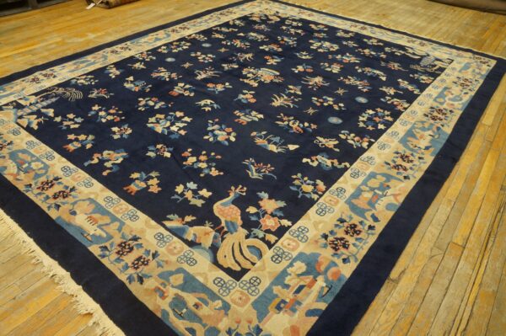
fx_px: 379
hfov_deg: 67.4
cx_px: 253
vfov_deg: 47.9
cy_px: 168
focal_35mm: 27
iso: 1000
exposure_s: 1/60
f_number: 4
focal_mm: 18
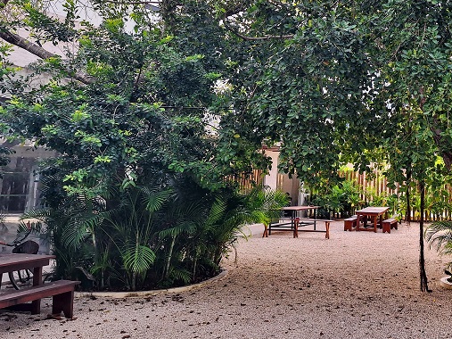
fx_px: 483
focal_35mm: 37
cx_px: 349
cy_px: 107
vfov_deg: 38.1
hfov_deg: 47.9
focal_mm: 5.54
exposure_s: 1/585
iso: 40
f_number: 1.8
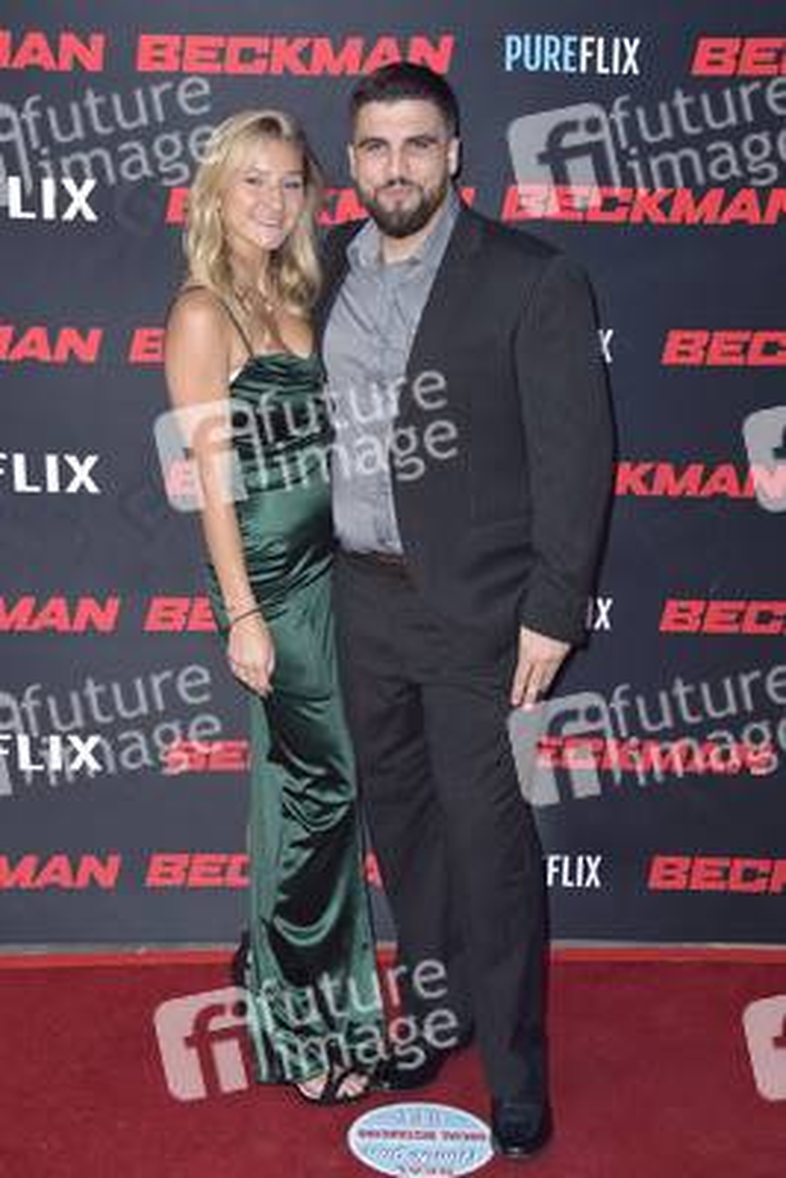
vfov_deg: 30.9
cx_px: 393
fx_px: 2127
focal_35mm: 65
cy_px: 589
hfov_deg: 20.9
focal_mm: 65
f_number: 7.1
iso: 640
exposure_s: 1/250
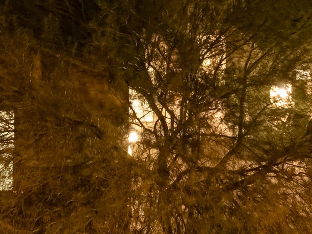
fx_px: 666
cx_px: 140
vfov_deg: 17.7
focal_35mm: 74
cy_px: -123
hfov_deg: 26.3
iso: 1650
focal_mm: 12.3
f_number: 2.8
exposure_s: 1/4
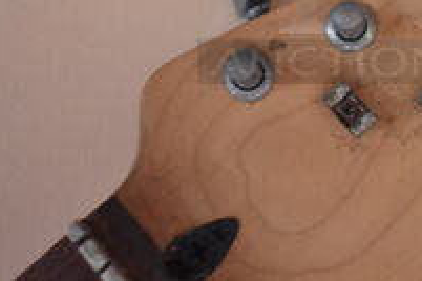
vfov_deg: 16.2
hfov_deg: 23.6
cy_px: -27
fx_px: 961
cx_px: 432
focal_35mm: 82
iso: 3200
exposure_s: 1/60
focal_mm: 18
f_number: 3.5
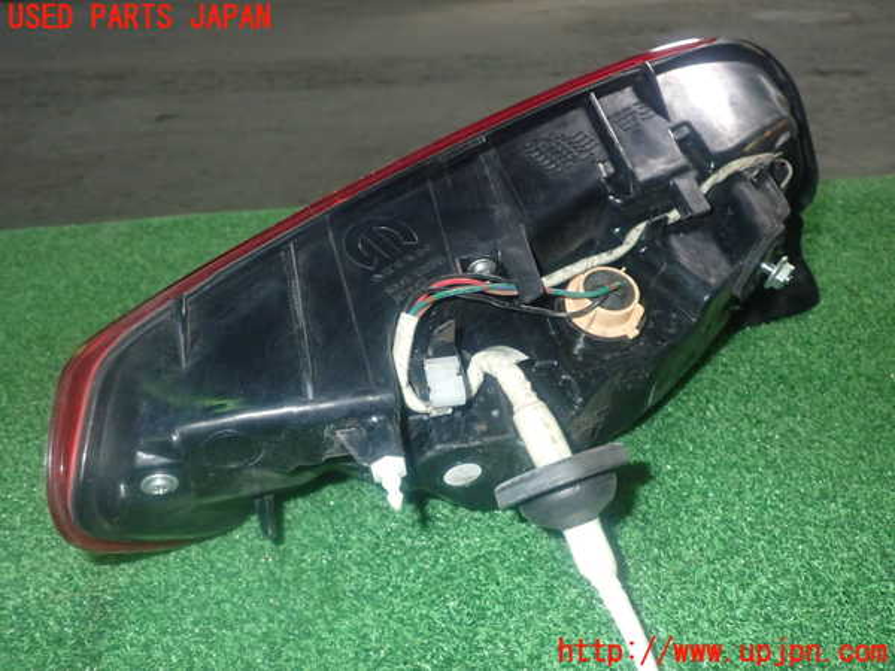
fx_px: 827
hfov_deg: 56.8
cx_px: 448
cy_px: 336
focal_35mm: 32
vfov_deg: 44.2
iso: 640
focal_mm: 5.79
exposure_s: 1/30
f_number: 7.1
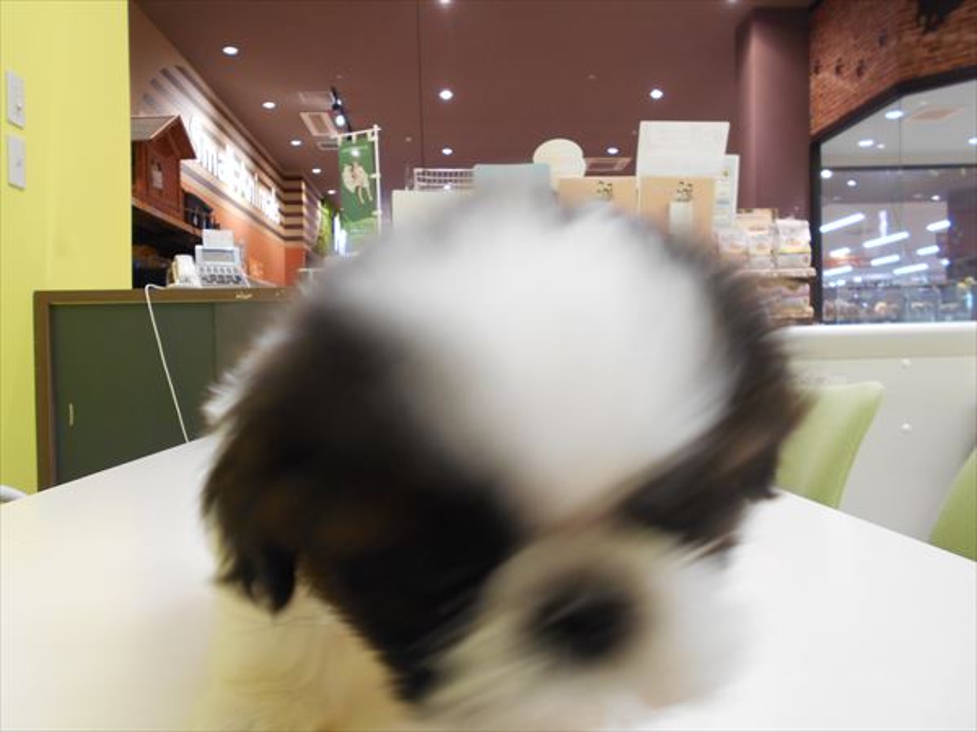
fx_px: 734
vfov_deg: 53.1
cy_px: 366
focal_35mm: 26
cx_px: 488
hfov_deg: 67.3
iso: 200
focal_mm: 4.6
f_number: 3.2
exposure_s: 1/30
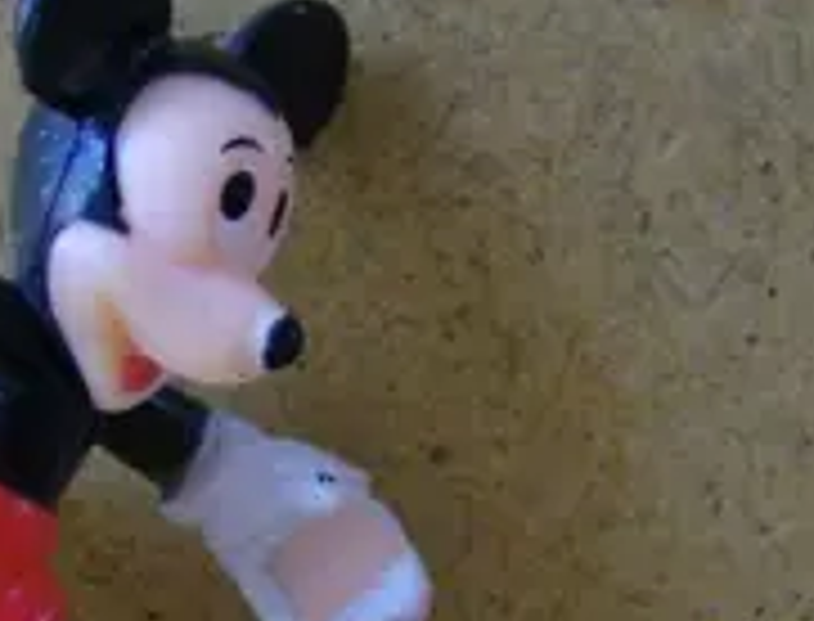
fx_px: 2224
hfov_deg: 20.6
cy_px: 500
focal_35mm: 94
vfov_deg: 15.8
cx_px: 223
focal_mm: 6
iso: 198
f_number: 2.8
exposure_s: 1/64
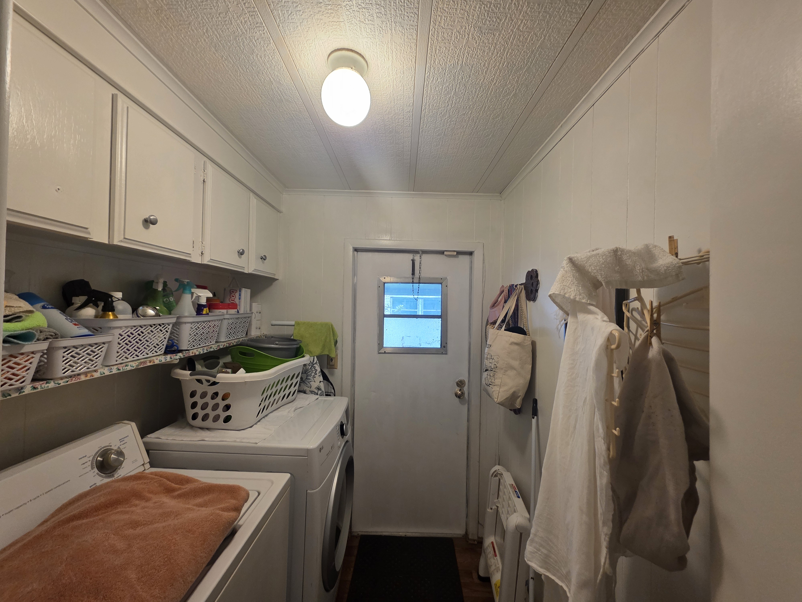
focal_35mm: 13
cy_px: 301
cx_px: 401
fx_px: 301
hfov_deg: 106.2
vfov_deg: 89.9
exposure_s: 1/60
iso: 200
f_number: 1.9
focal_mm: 2.2
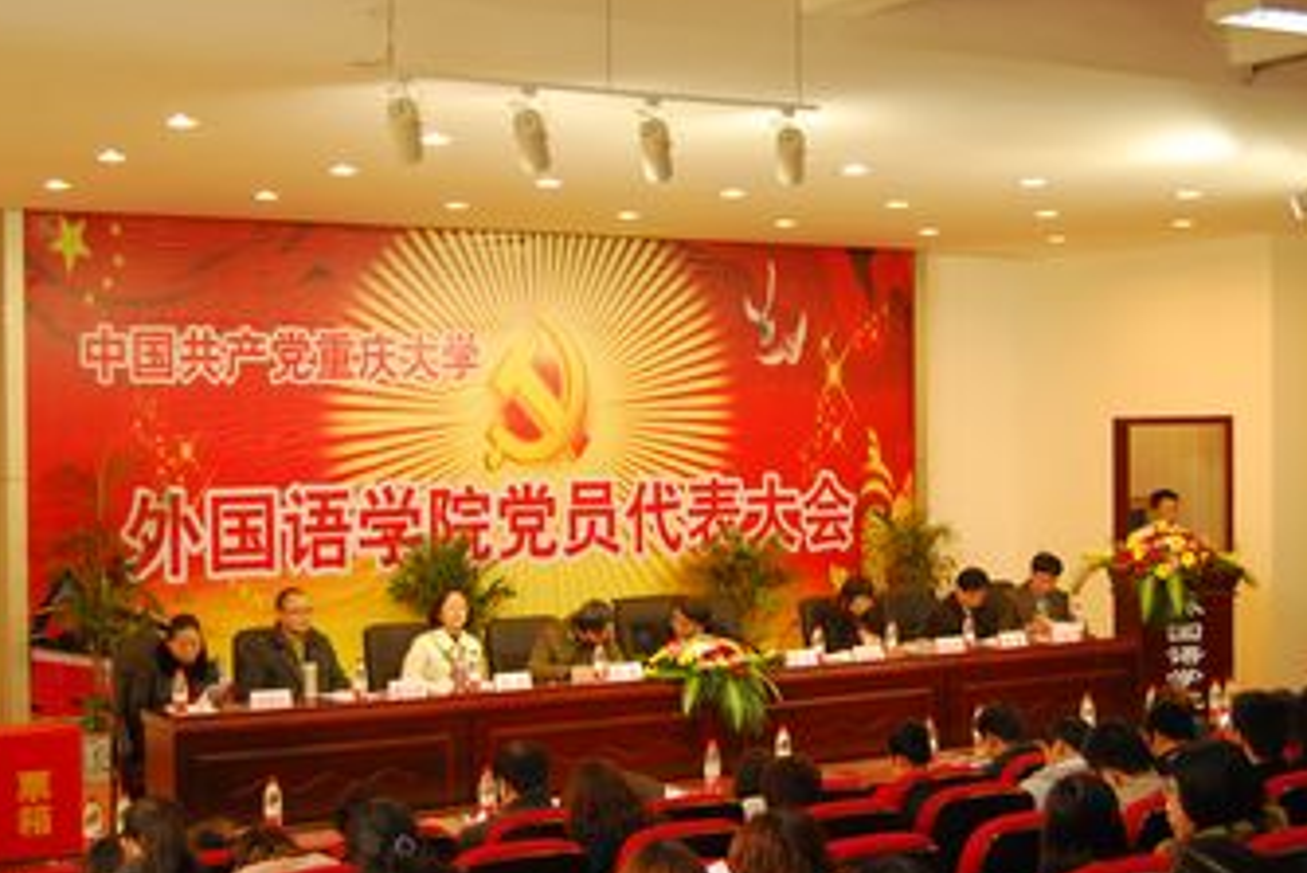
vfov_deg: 25.1
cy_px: 452
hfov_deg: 36.8
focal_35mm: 54
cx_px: 720
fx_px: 1961
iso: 360
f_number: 4.2
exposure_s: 1/25
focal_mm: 30
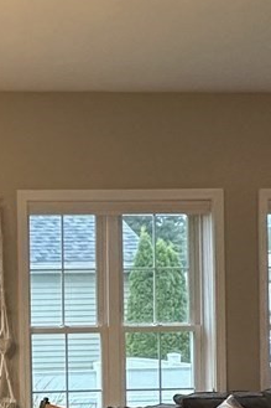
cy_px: 320
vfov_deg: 29.1
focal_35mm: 68
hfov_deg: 16.8
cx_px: -204
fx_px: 769
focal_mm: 2.22
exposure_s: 1/60
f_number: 2.2
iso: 250
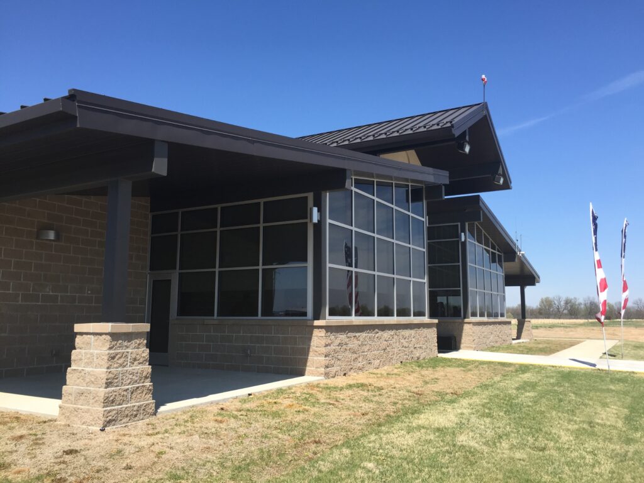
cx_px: 322
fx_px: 540
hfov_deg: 61.7
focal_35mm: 29
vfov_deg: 48.2
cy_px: 242
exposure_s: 1/1412
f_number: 2.2
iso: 32
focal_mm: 4.15
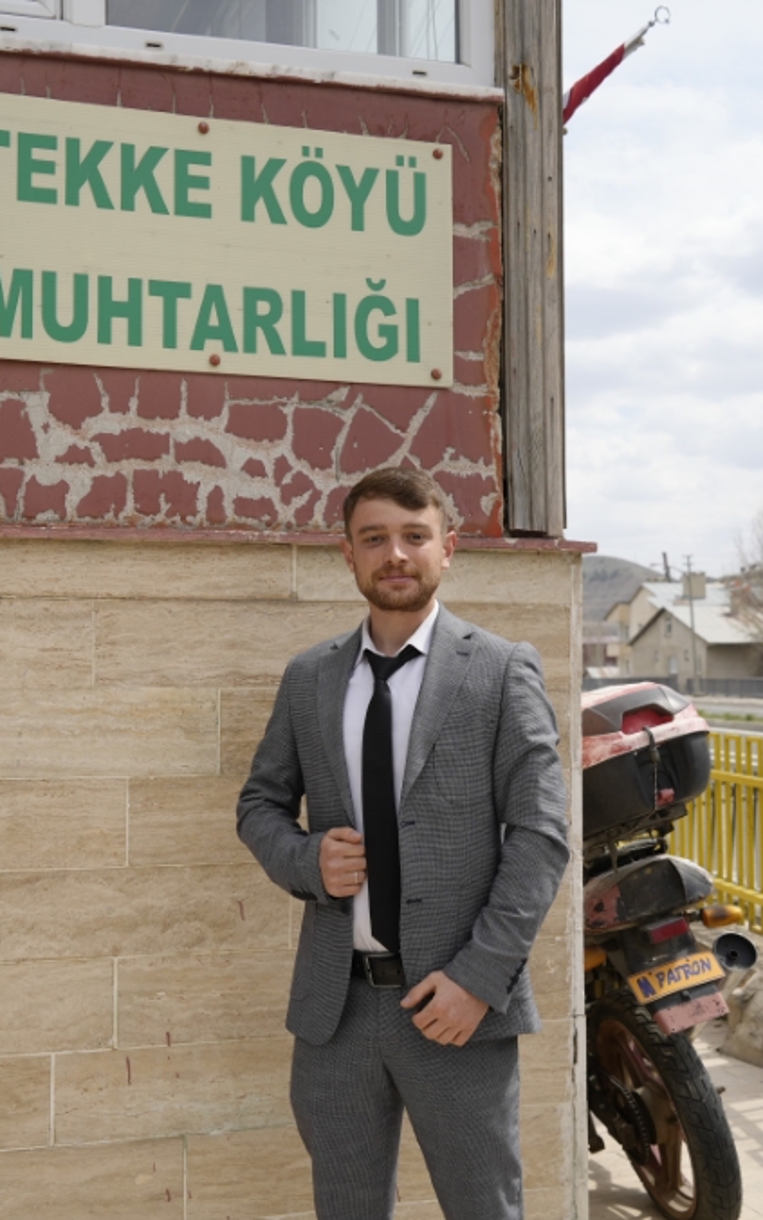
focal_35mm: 47
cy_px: 607
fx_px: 1562
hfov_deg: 27.4
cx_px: 303
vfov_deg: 42.6
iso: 100
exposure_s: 1/800
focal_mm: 30
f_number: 5
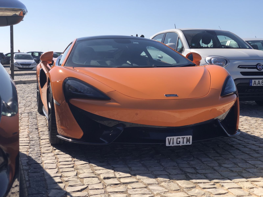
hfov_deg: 36.8
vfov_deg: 28.0
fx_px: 395
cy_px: 98
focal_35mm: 52
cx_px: 132
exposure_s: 1/1312
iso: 16
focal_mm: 6
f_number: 2.4
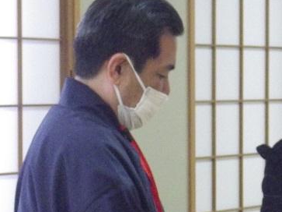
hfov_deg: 8.2
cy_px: 290
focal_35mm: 240
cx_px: 250
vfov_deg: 6.1
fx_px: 1955
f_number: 4.4
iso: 1000
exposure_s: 1/30
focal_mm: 15.6
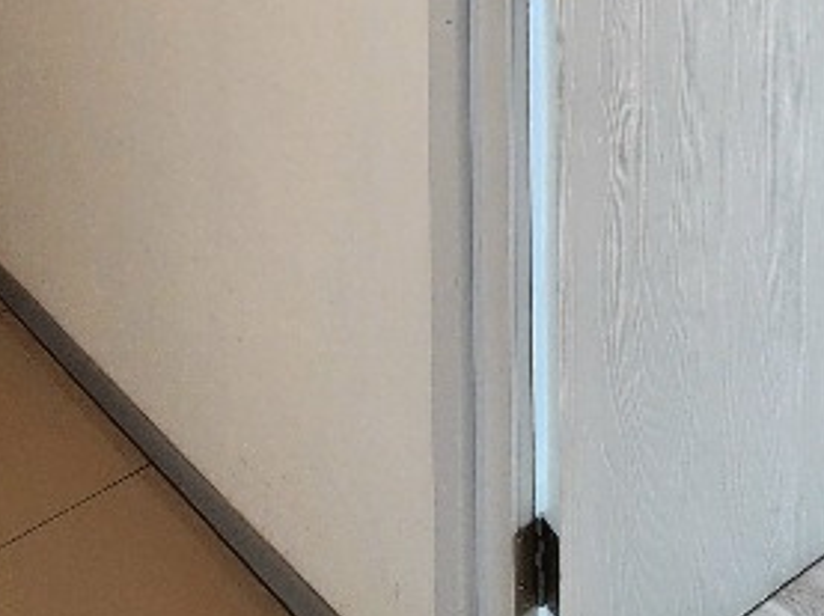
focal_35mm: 47
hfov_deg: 37.3
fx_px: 1117
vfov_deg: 22.7
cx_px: 773
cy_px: -393
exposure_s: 1/50
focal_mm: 2.2
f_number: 2.2
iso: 80
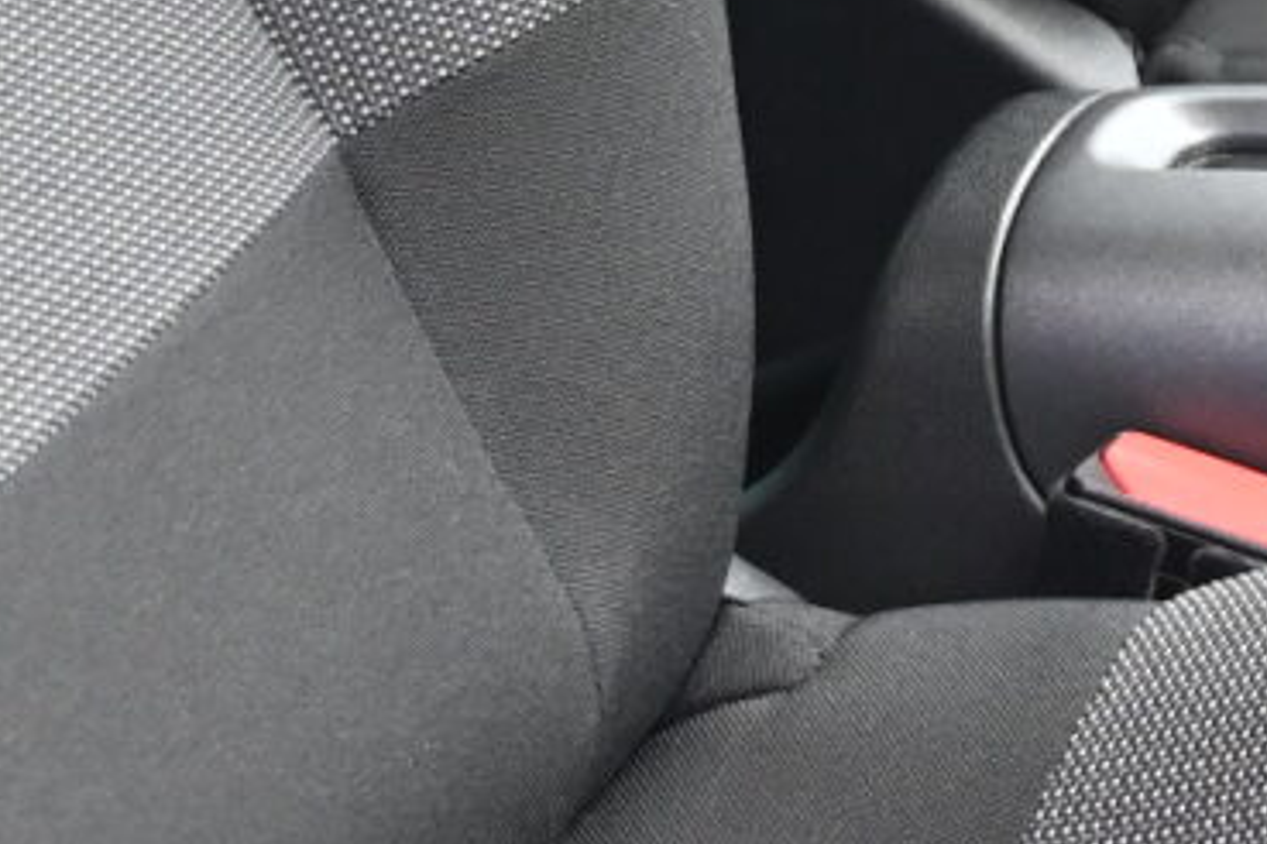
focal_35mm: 208
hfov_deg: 9.5
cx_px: 2194
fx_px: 7320
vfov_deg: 6.5
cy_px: -256
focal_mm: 30
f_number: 4
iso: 1800
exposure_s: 1/125
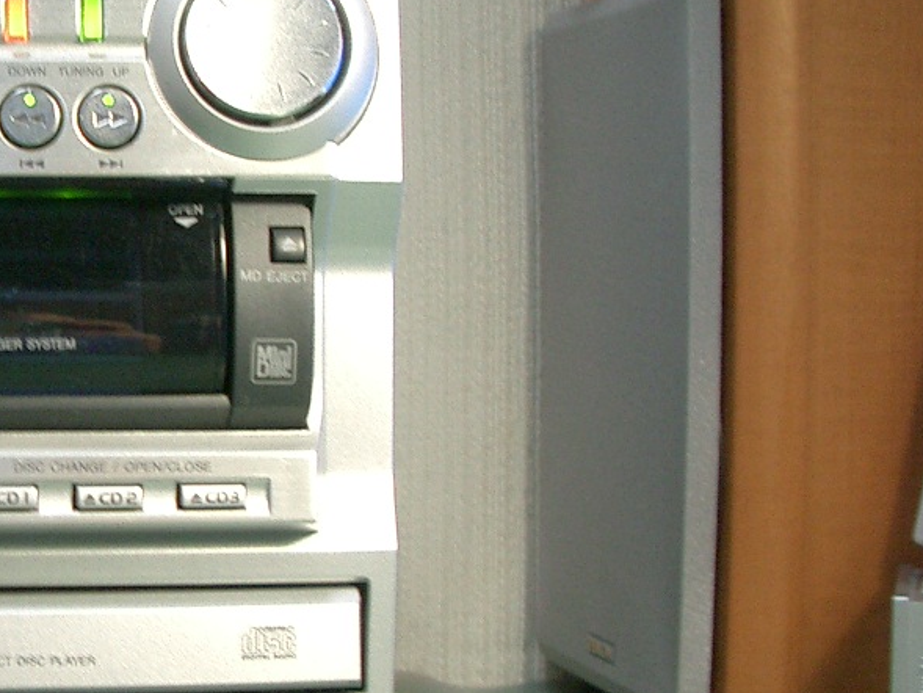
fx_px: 2027
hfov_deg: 24.1
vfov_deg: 19.4
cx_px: -66
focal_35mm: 76
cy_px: 362
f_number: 2.6
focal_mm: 5.8
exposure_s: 1/13
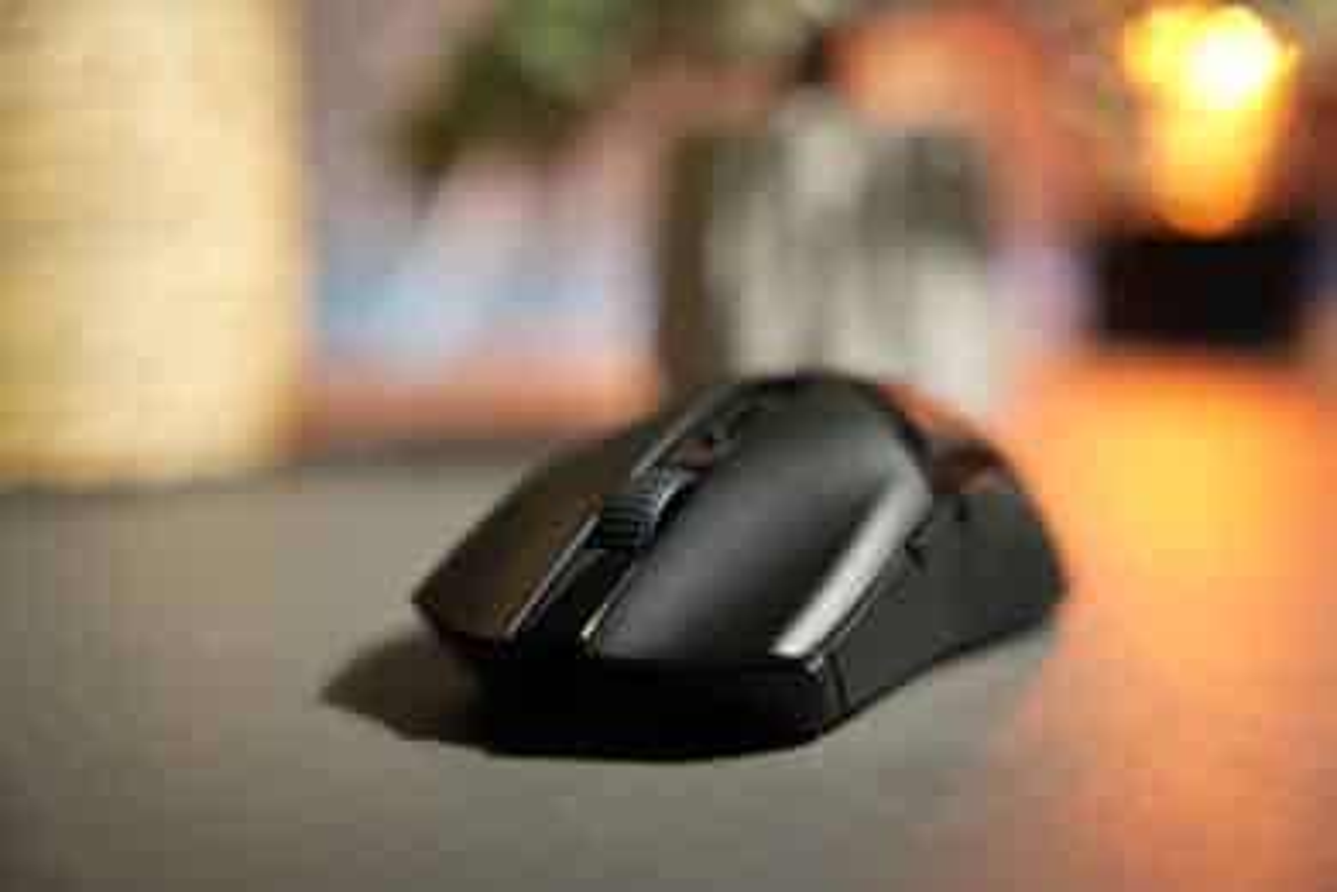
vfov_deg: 25.2
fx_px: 1994
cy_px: 446
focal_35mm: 54
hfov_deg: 37.1
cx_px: 668
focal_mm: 53.7
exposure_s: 1/60
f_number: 2.8
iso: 200
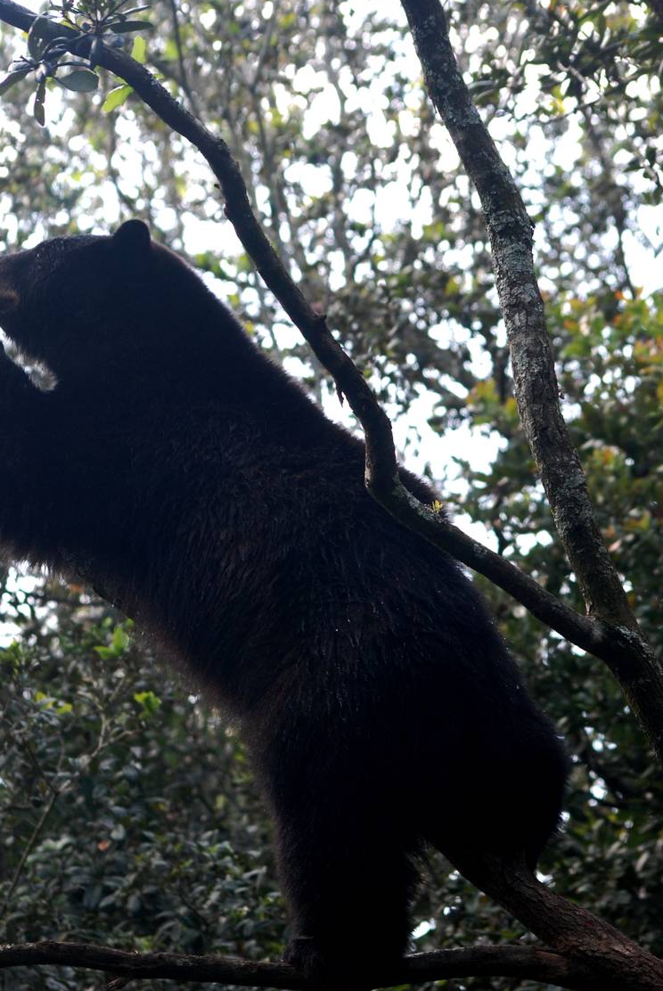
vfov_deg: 7.9
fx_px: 7137
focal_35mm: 259
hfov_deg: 5.3
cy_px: 574
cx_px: 228
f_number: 4.2
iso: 400
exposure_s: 1/250
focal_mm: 120
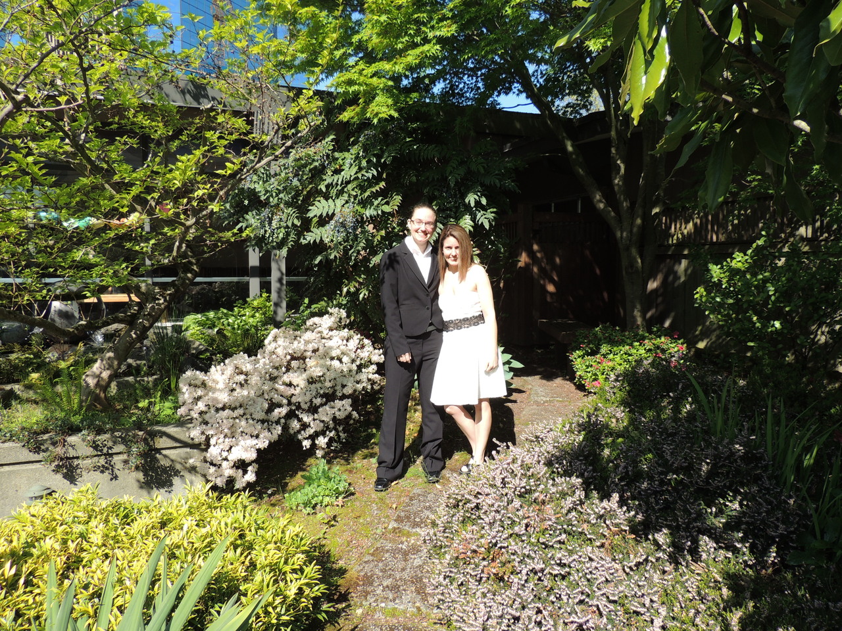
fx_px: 584
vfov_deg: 56.8
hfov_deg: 71.6
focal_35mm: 24
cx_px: 421
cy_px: 316
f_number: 3
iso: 100
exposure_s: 1/640
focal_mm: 4.3
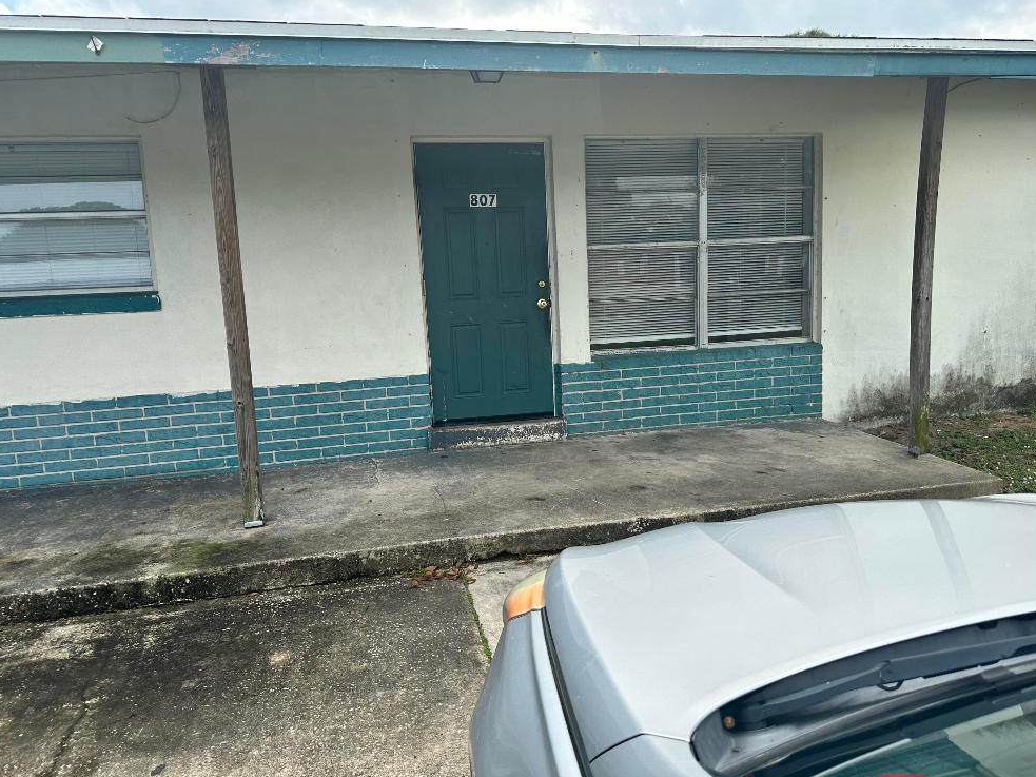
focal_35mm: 25
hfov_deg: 69.4
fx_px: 748
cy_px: 373
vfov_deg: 54.9
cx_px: 535
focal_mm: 6.86
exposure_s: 1/1779
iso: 80
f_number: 1.78
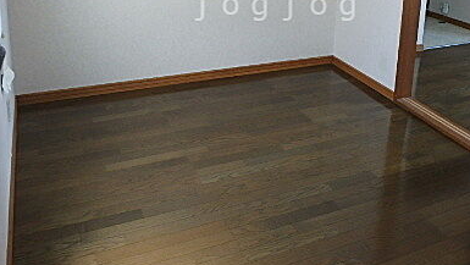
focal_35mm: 38
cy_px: 6
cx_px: 278
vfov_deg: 29.4
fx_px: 474
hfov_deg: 52.5
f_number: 3.5
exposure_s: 1/30
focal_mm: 3.7
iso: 200
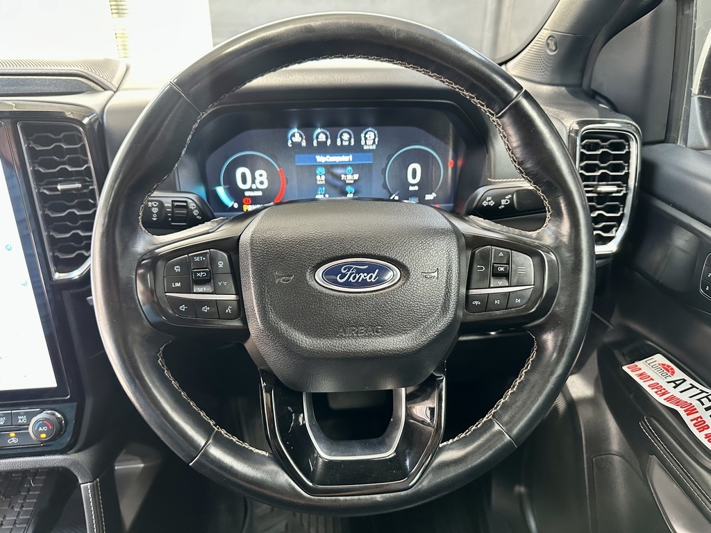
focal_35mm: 24
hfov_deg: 71.6
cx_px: 356
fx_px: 493
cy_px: 266
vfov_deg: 56.8
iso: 400
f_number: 1.78
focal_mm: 6.86
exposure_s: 1/60
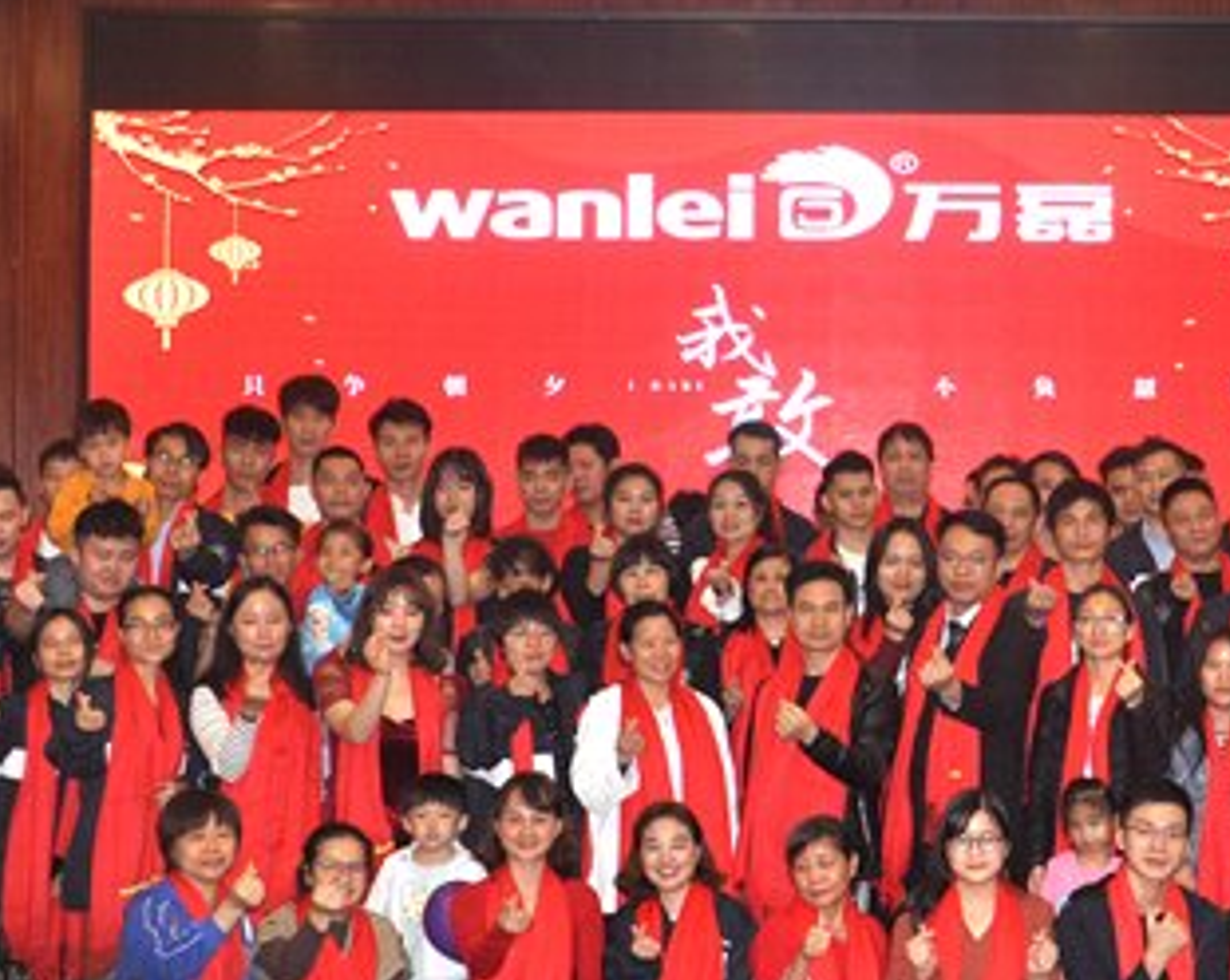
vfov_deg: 18.0
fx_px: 3095
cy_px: 403
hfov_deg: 22.3
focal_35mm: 85
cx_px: 898
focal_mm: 25
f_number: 4
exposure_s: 1/60
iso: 400
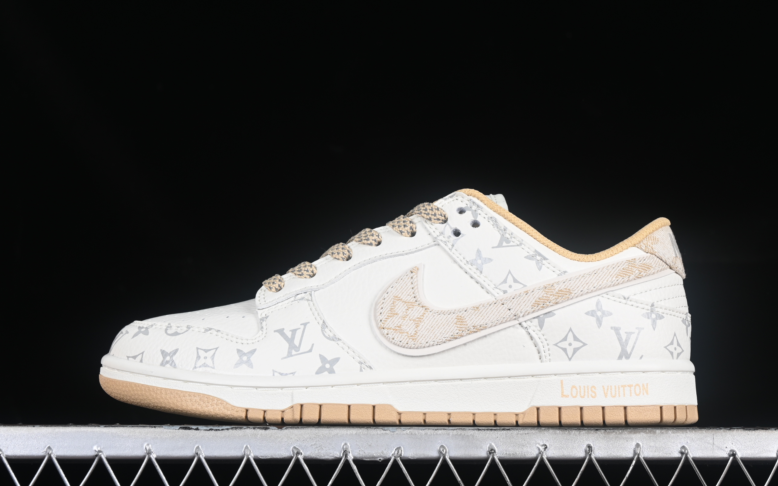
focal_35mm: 83
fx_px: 1760
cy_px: 255
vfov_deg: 15.7
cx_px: 402
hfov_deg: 24.9
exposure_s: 1/80
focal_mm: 50
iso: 160
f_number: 8
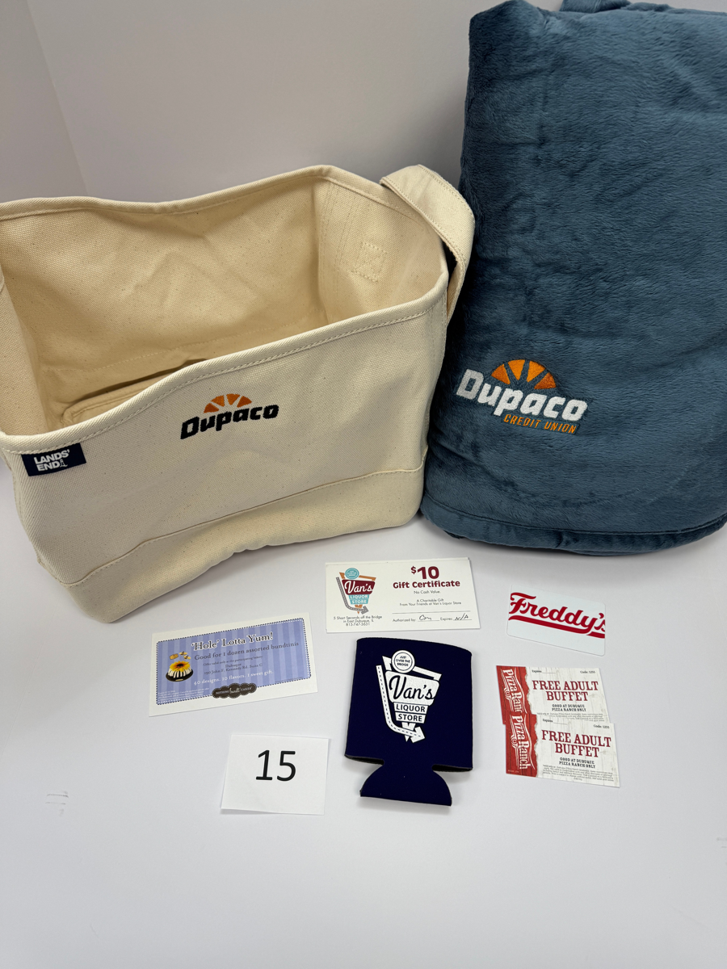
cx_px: 364
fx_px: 672
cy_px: 484
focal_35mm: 24
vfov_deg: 71.6
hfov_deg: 56.8
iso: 80
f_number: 1.78
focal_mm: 6.76
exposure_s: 1/120
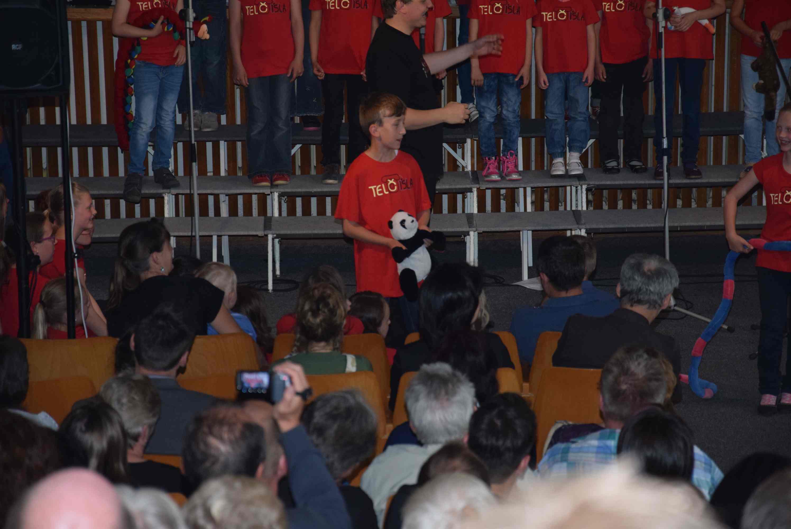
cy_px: 264
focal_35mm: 158
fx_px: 3463
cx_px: 396
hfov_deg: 13.0
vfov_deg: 8.7
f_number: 5.6
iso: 800
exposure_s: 1/125
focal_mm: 105
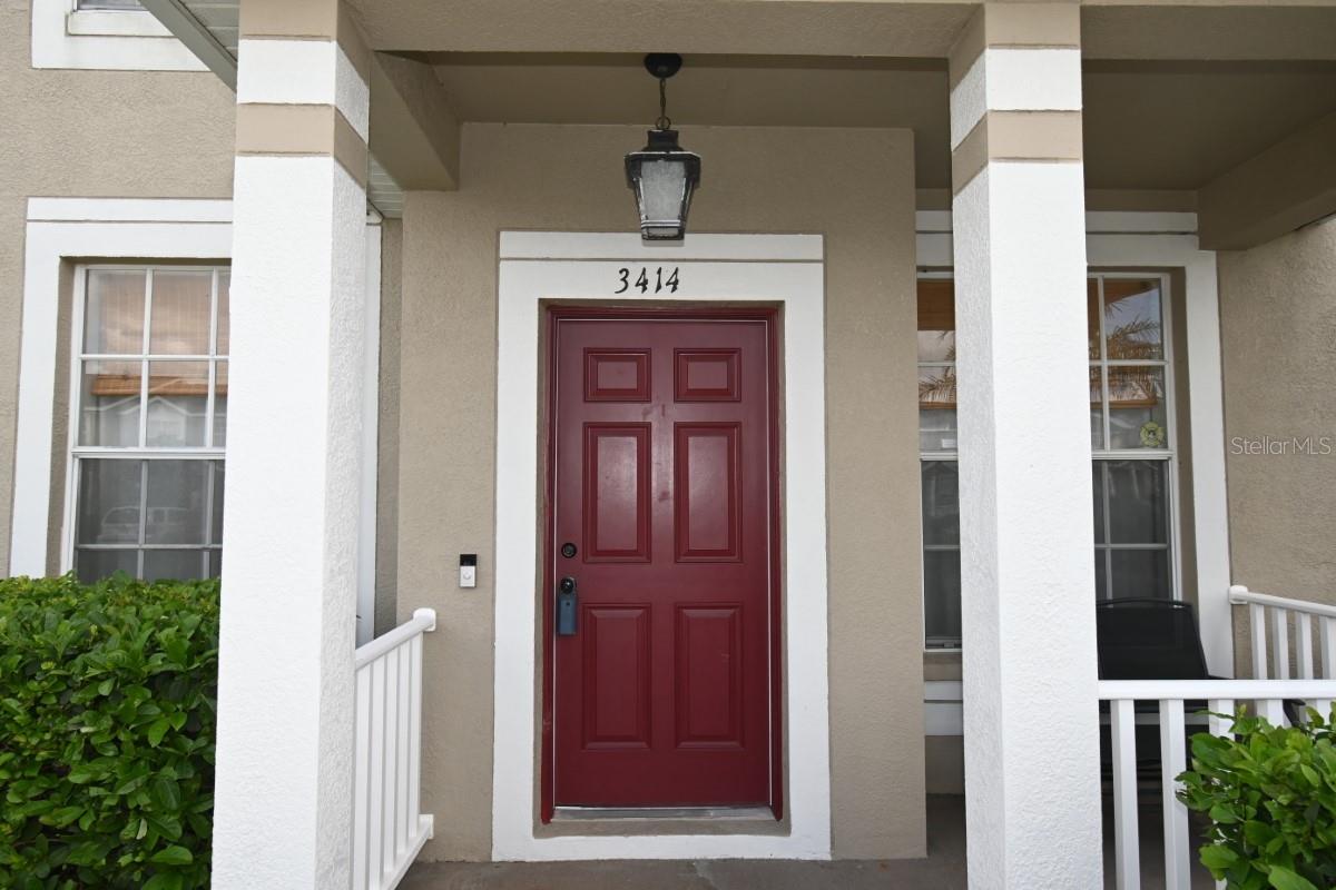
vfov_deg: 63.2
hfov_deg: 85.4
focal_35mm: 20
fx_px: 724
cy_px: 445
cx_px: 668
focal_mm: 13
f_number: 7.1
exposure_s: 1/200
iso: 200
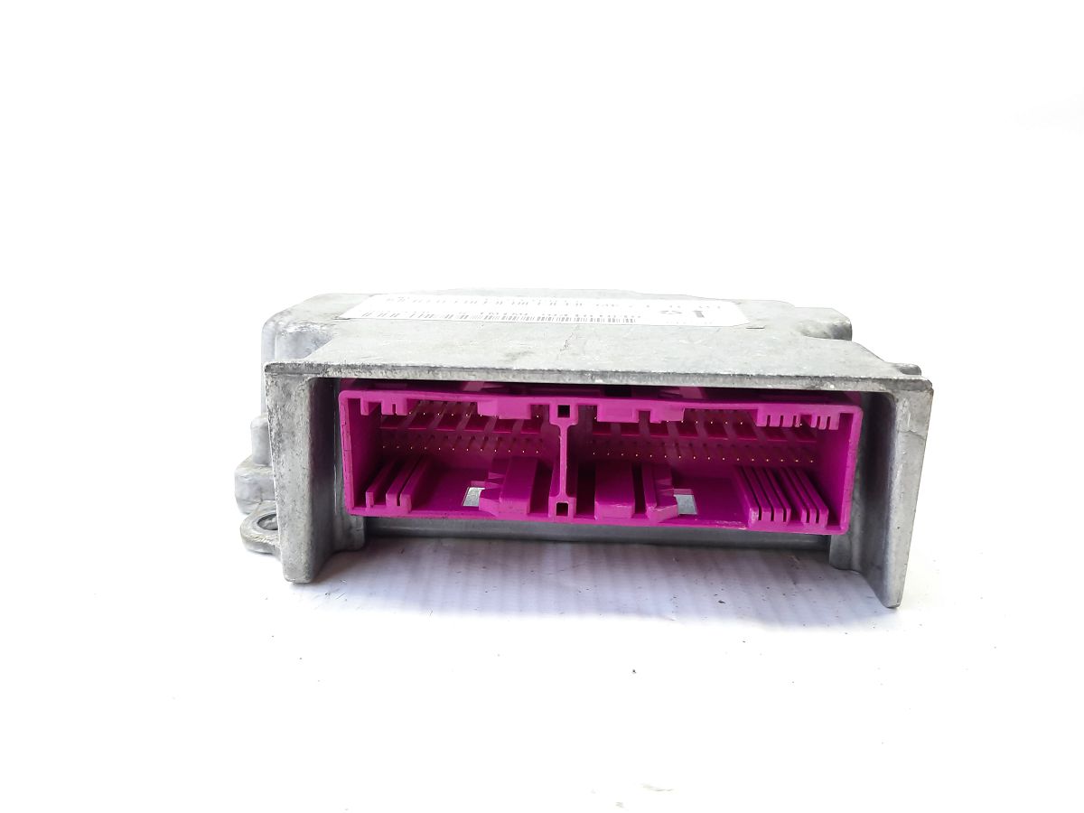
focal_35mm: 25
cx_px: 542
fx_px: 783
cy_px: 406
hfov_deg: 69.4
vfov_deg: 54.9
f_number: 2
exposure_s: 1/50
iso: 160
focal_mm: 4.6
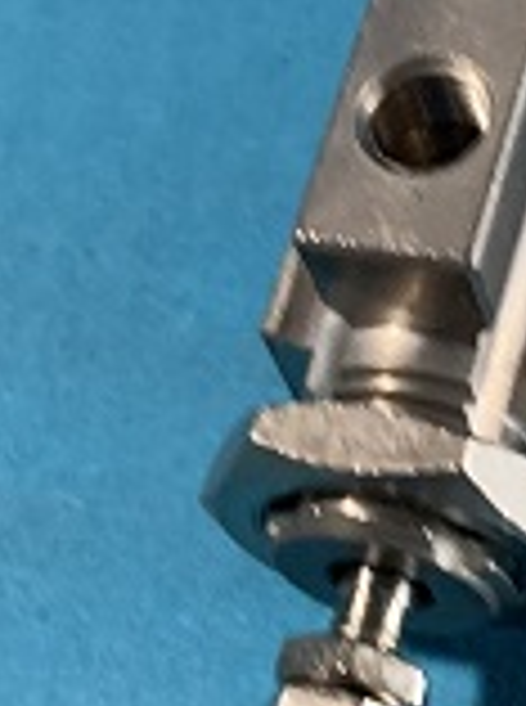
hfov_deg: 11.0
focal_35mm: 134
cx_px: 479
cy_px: 7
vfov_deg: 14.5
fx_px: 2726
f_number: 1.8
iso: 320
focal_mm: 4.25
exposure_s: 1/60
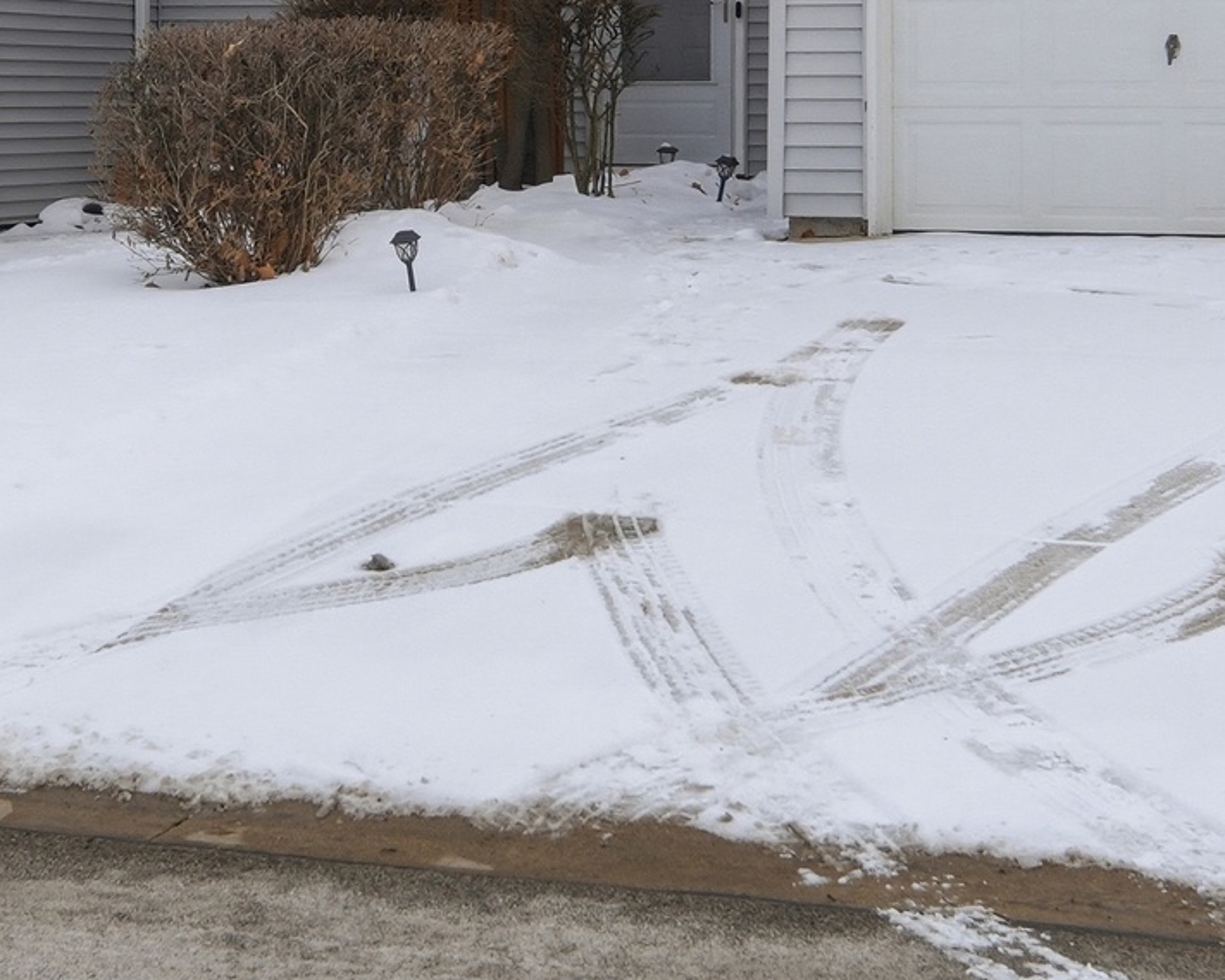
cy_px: 65
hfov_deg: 24.7
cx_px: 513
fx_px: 2792
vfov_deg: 19.5
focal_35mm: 77
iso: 800
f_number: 7.1
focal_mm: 24
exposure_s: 1/4400
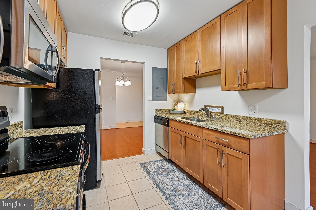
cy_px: 105
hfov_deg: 96.8
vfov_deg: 73.7
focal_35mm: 16
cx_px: 158
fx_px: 140
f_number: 8
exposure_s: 1/2.5
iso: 100
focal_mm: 16
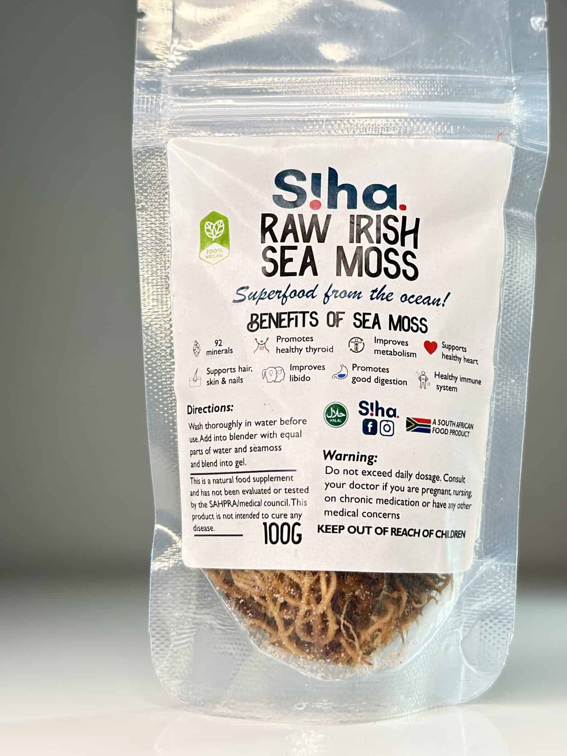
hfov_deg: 25.2
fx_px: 1267
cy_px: 302
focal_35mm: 58
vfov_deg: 33.1
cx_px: 333
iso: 100
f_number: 1.78
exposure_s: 1/100
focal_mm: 6.86
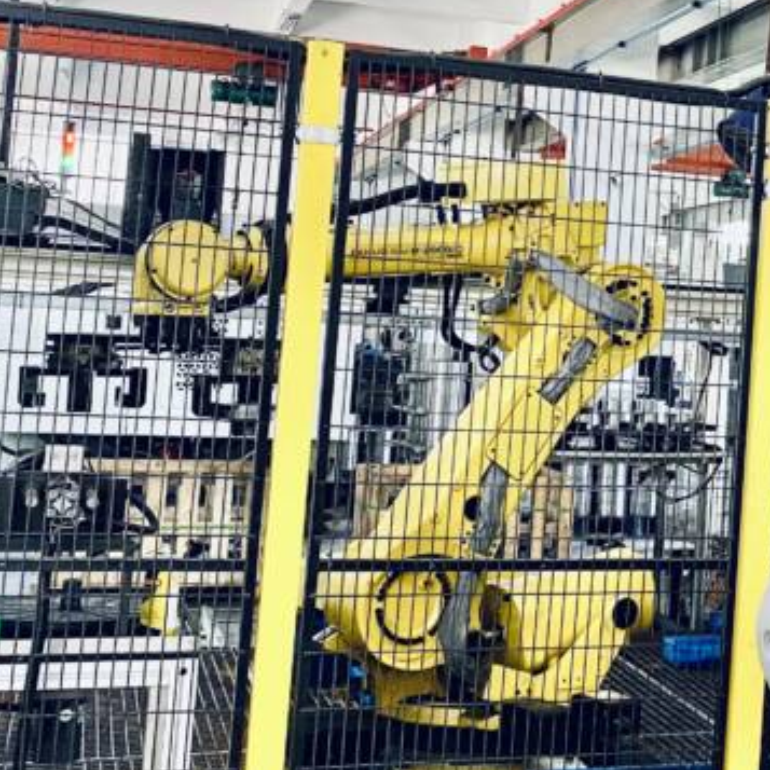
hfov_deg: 24.1
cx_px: 884
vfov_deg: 25.9
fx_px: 1661
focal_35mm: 66
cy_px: 248
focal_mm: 4.25
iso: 100
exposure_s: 1/59
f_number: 1.8
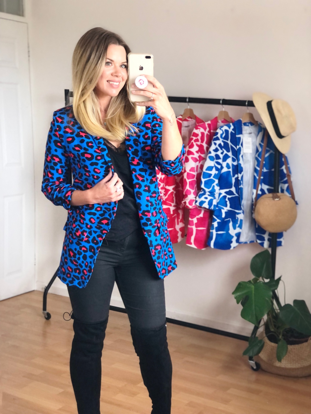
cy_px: 207
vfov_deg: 33.8
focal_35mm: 57
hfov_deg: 25.7
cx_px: 156
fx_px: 683
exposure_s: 1/30
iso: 80
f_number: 2.8
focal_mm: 6.6
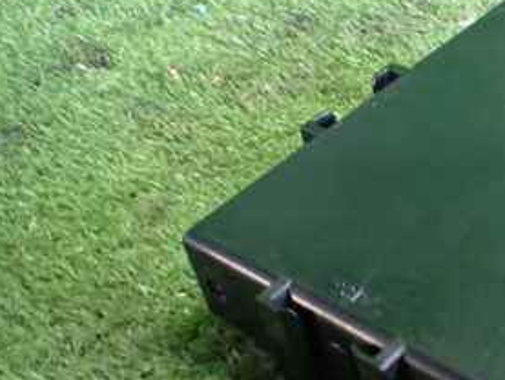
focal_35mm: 65
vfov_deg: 22.5
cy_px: 241
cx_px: 510
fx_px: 949
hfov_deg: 28.0
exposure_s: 1/40
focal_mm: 5.4
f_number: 2.3
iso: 800
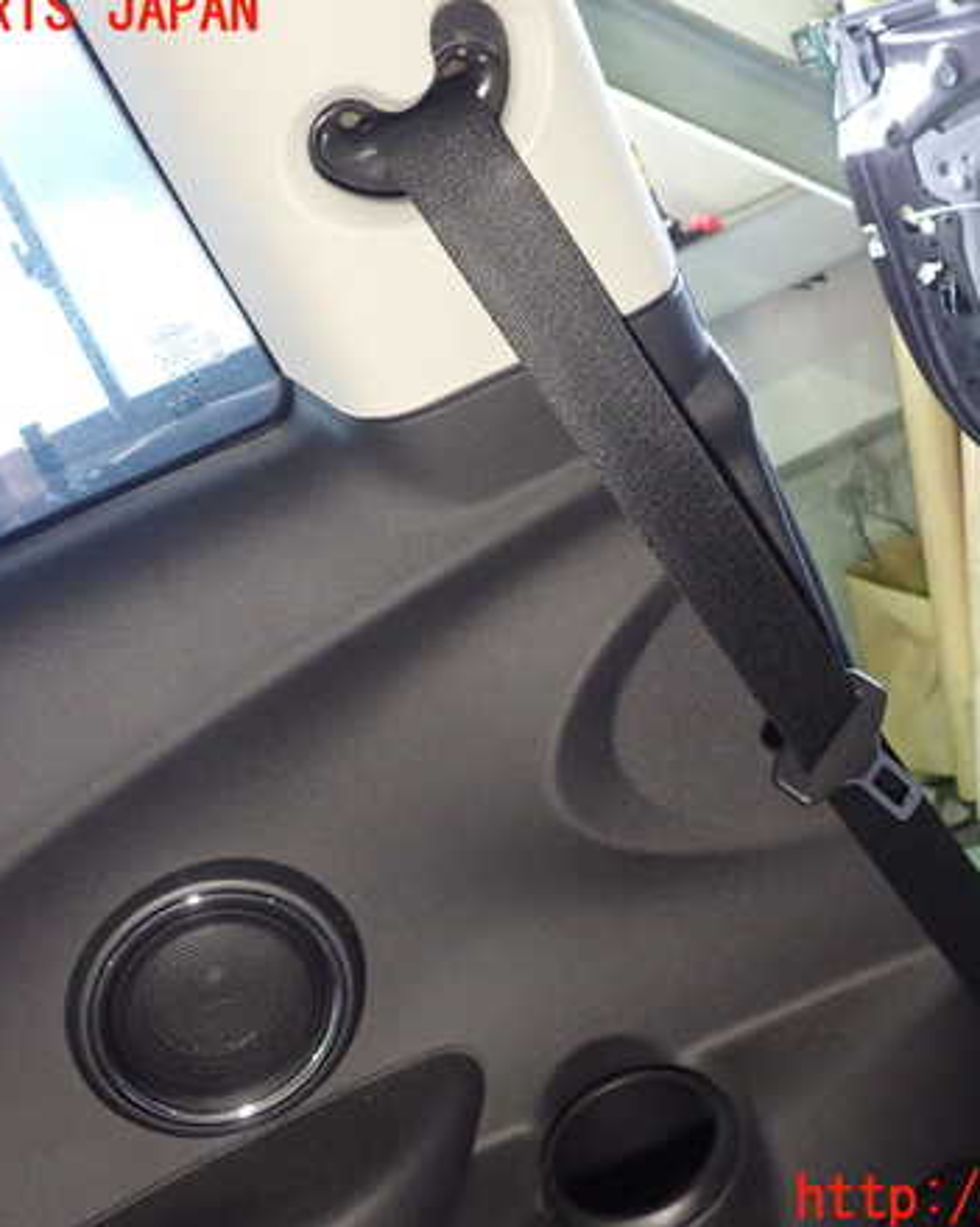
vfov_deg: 45.8
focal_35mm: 40
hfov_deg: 37.2
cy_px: 607
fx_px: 1451
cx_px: 589
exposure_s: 1/30
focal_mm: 5.4
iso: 800
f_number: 2.3
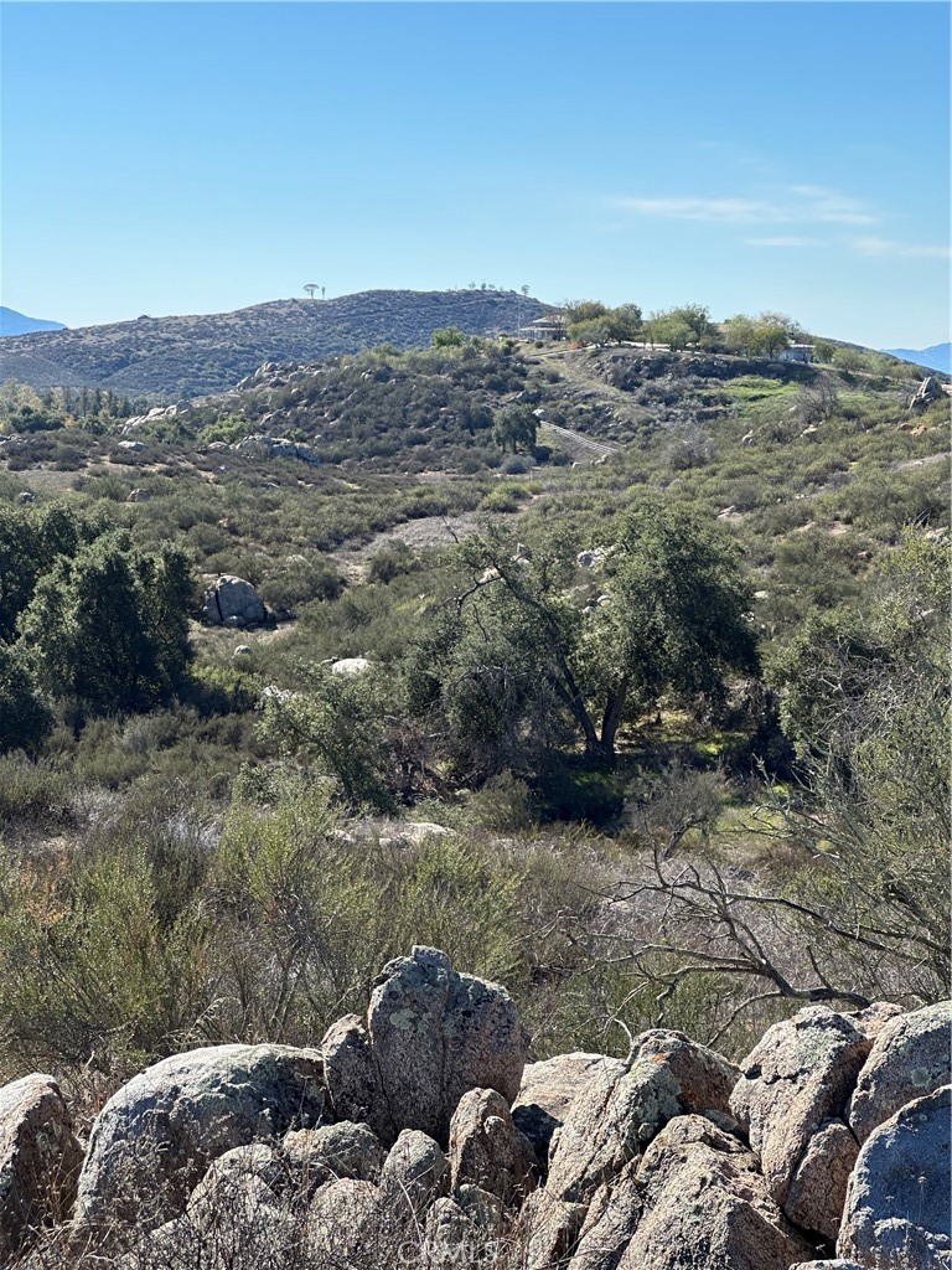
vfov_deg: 25.3
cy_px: 635
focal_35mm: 77
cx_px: 476
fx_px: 2824
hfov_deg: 19.1
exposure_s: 1/398
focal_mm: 9
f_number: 2.8
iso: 32
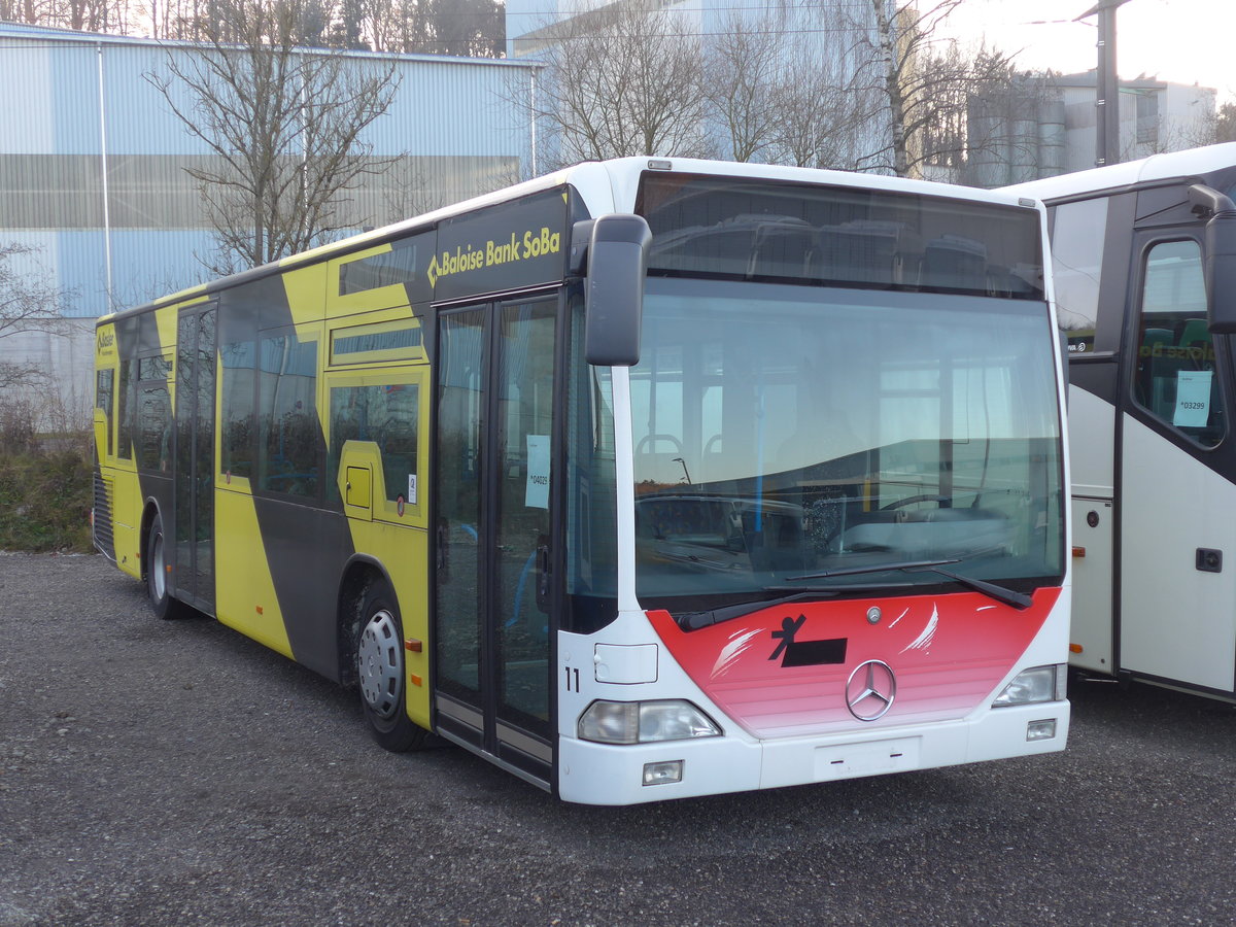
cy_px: 464
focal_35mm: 44
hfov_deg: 42.9
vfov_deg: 32.9
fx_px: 1571
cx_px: 618
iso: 80
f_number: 2.8
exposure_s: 1/100
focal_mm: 9
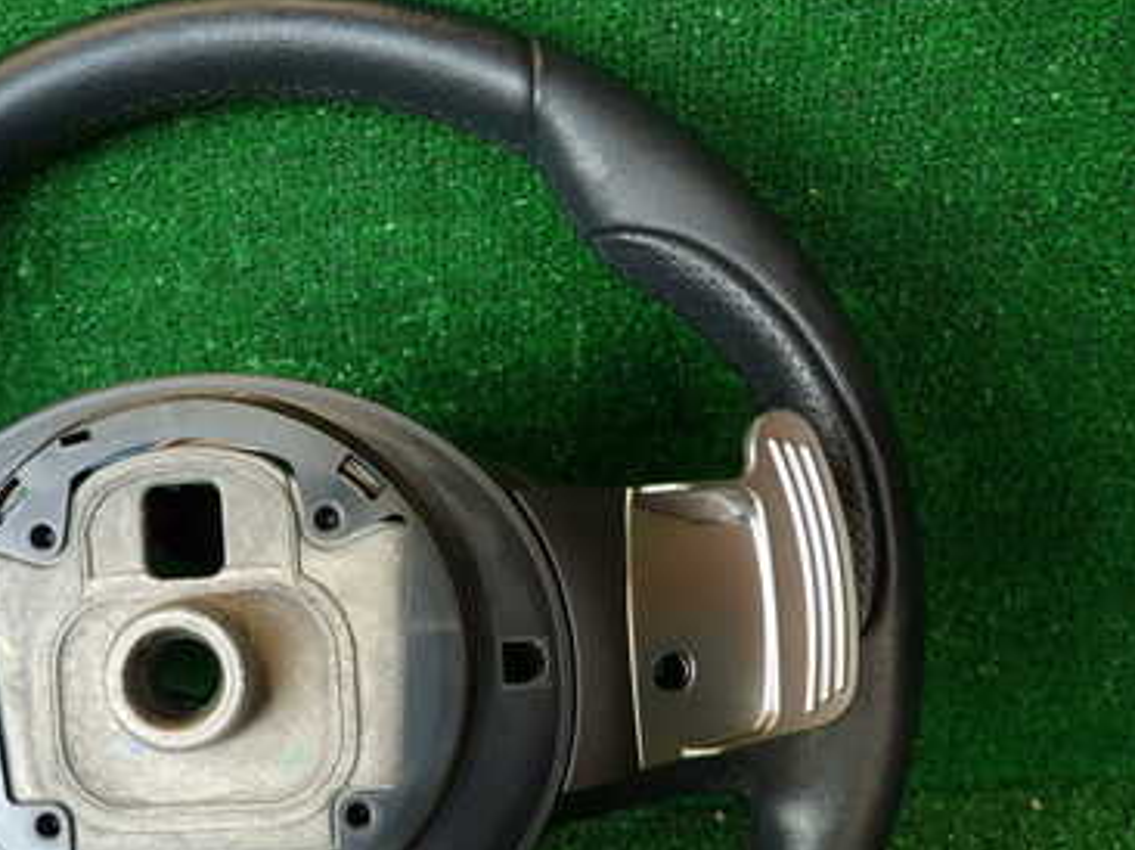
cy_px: 614
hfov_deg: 44.1
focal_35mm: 41
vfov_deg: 34.5
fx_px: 1343
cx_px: 267
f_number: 2
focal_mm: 4.5
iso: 100
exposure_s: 1/60
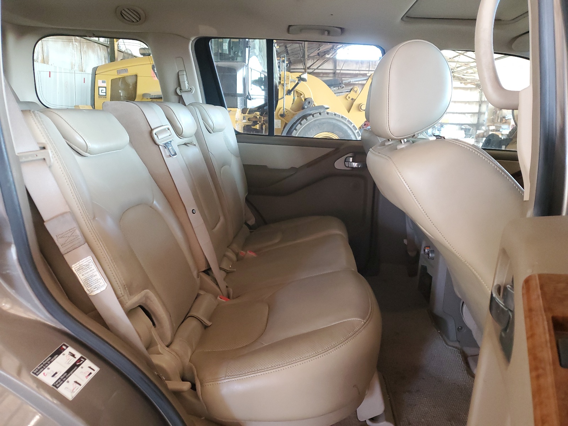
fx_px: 427
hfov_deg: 67.3
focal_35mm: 26
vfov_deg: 53.1
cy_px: 213
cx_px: 284
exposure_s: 1/40
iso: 330
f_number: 1.5
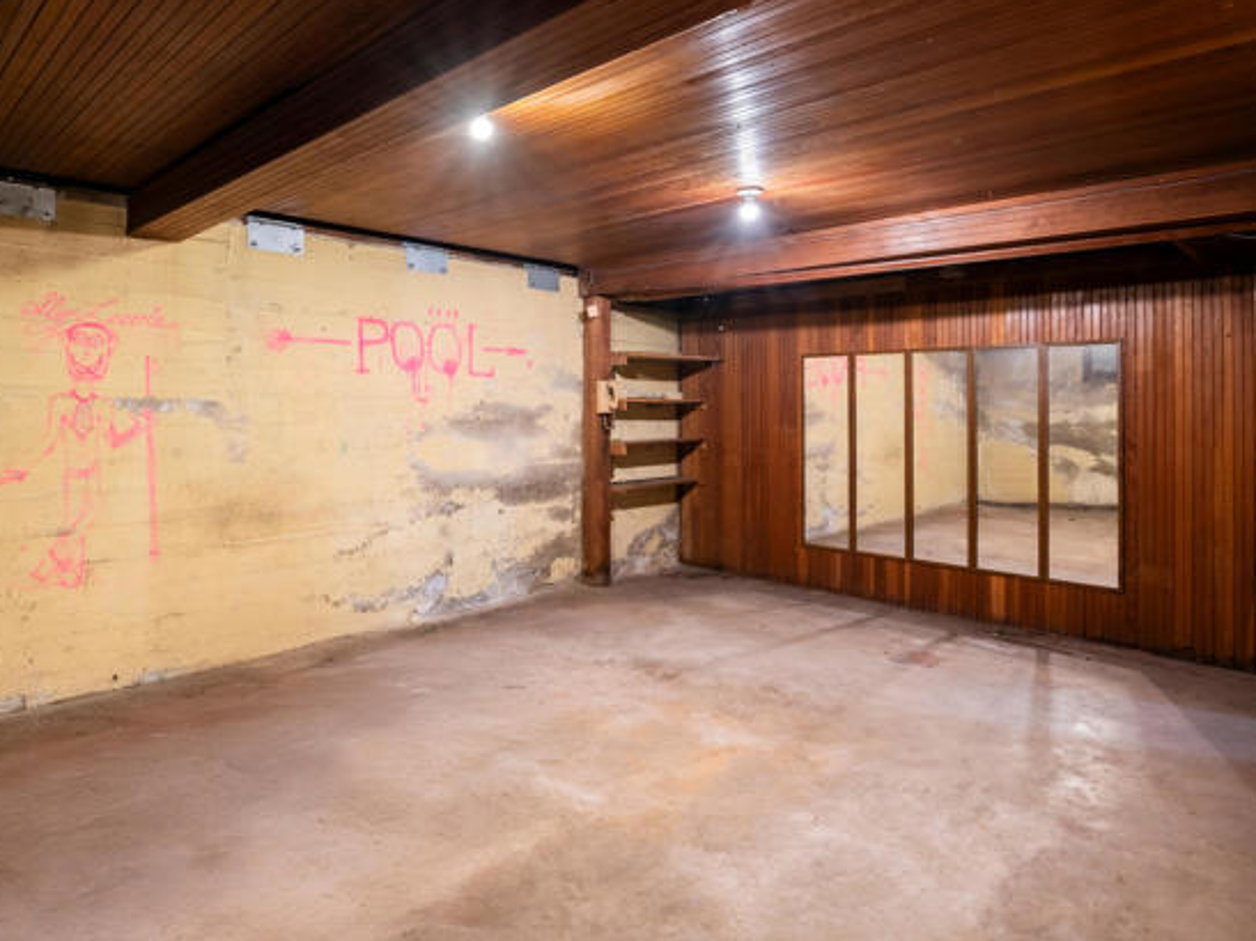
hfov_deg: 65.1
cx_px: 553
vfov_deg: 51.3
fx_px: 979
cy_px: 460
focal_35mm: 27
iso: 160
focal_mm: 24
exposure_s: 1.6
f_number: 9
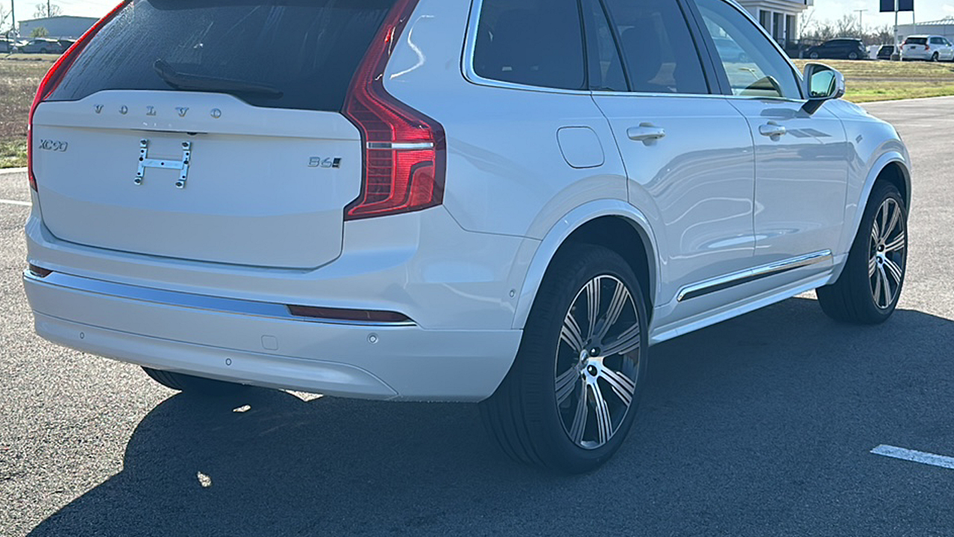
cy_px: 193
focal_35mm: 41
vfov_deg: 28.9
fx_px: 1037
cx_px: 477
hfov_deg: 49.4
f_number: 1.78
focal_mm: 6.86
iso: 100
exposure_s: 1/5051
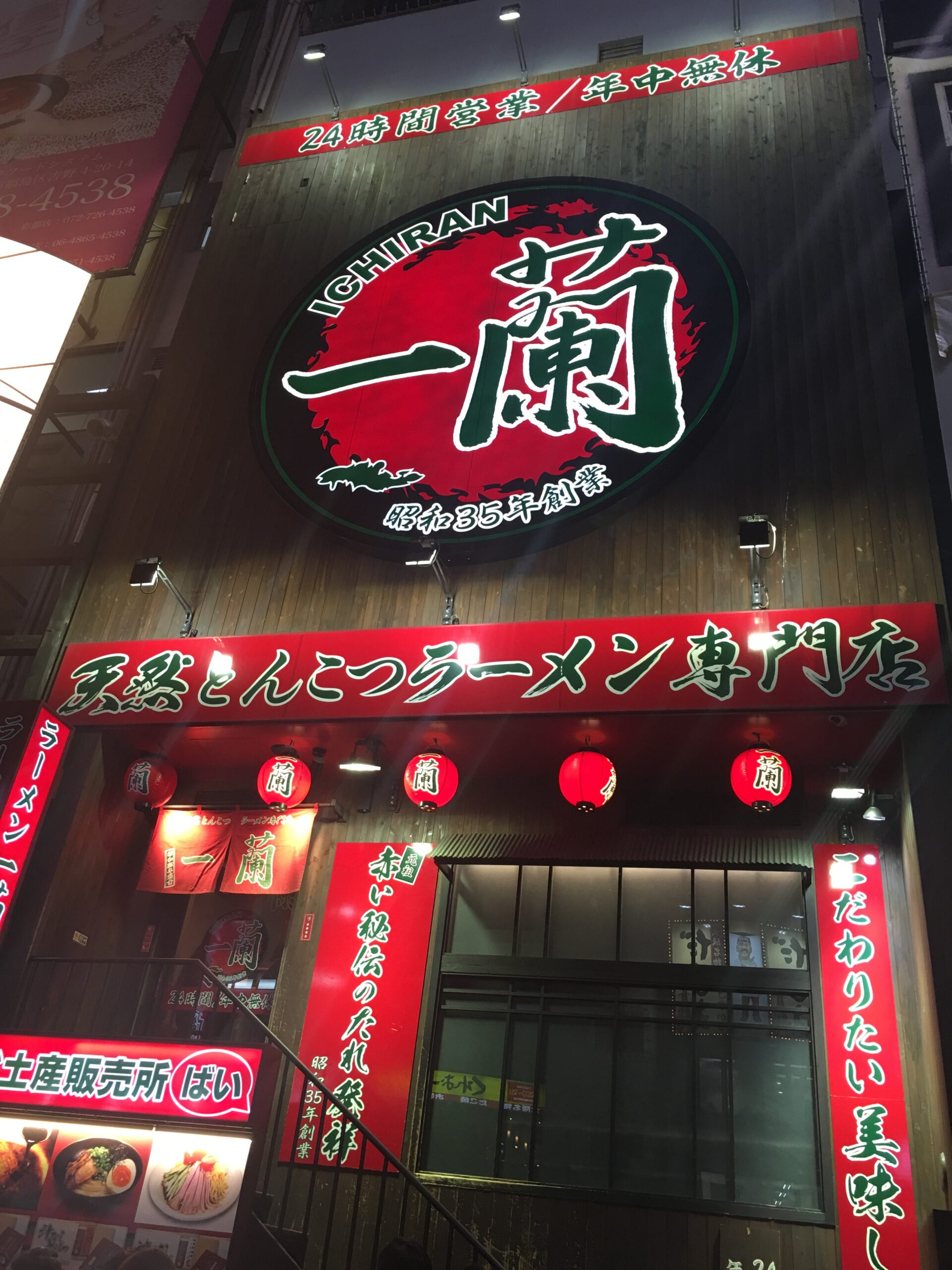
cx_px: 476
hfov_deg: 48.2
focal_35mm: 29
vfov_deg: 61.7
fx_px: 1063
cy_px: 635
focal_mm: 4.15
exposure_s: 1/15
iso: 40
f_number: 2.2
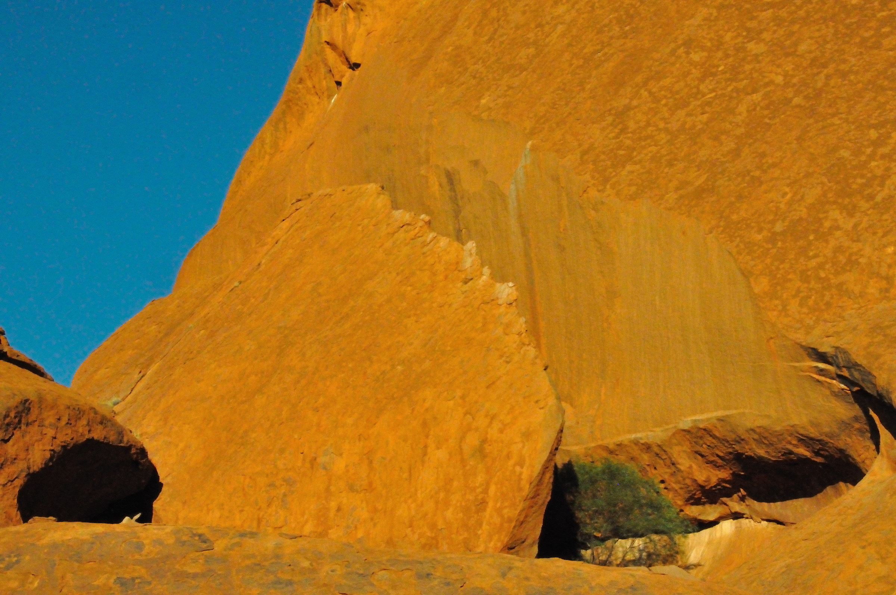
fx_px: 1790
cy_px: 298
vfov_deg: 18.9
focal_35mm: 72
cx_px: 448
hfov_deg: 28.1
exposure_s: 1/1000
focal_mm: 48
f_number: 29
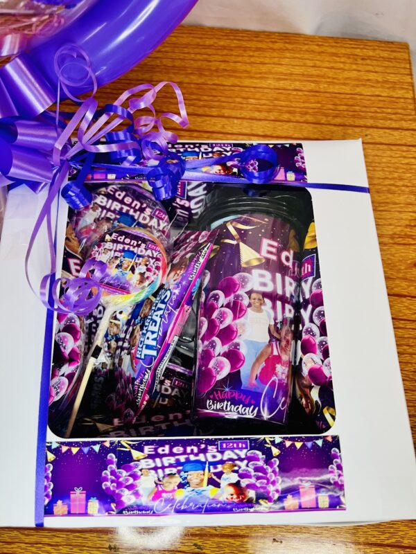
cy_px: 277
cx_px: 208
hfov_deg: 53.1
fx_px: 417
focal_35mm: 26
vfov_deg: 67.3
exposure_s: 1/60
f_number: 1.5
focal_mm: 5.7
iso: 100
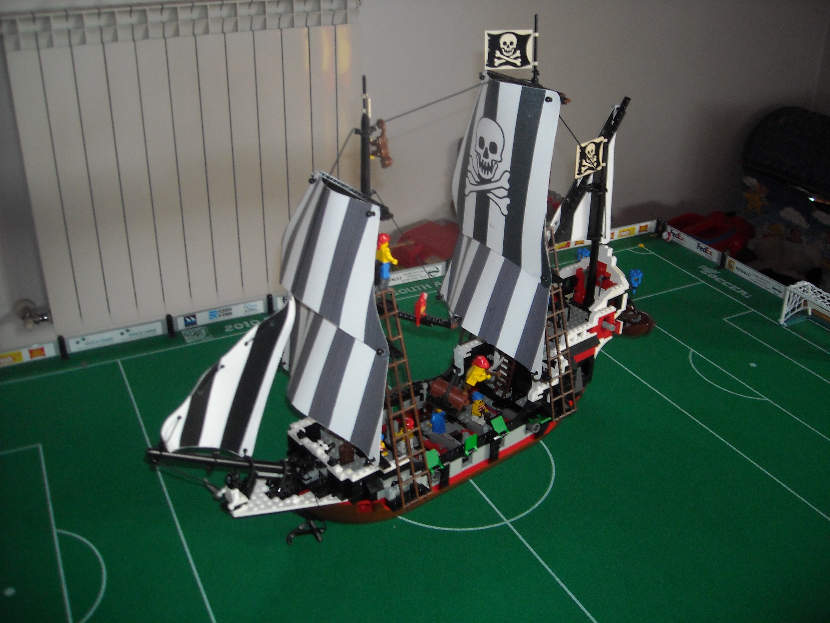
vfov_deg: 40.7
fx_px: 839
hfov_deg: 52.6
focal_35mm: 35
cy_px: 312
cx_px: 415
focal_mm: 5.7
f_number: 2.8
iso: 200
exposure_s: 1/60
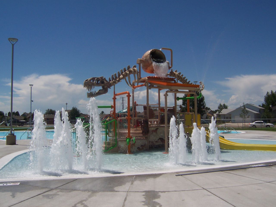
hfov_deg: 51.4
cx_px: 138
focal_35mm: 36
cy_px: 104
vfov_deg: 39.7
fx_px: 287
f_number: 5.6
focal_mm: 5.6
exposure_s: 1/1500
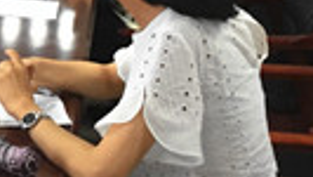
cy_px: -85
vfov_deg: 8.4
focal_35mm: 142
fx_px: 1179
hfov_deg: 13.7
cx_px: -235
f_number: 2.2
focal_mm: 4.15
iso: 125
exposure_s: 1/33
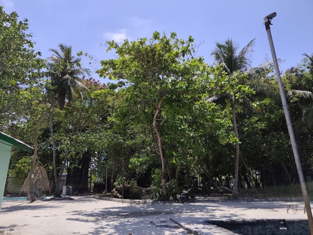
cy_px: 118
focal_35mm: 23
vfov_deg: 58.9
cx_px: 156
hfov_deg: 73.9
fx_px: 208
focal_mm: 6.19
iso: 50
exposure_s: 1/1139
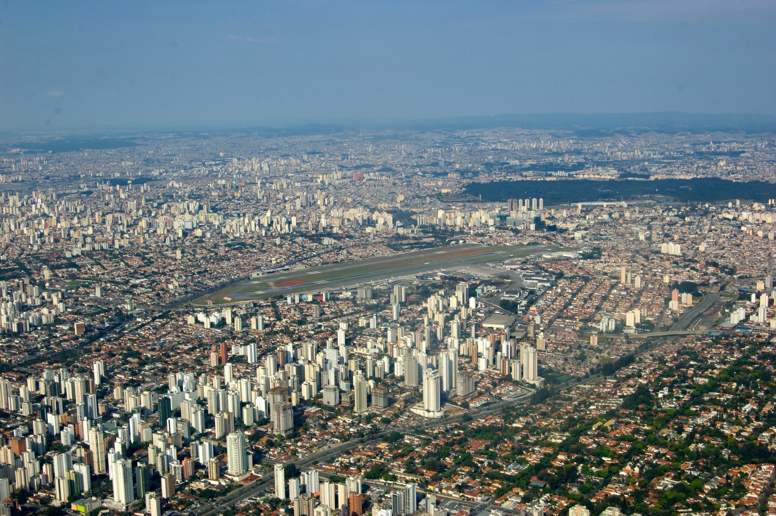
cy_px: 258
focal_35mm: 46
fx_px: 1001
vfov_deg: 28.9
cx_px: 388
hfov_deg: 42.4
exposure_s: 1/400
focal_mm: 31
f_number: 10
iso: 200
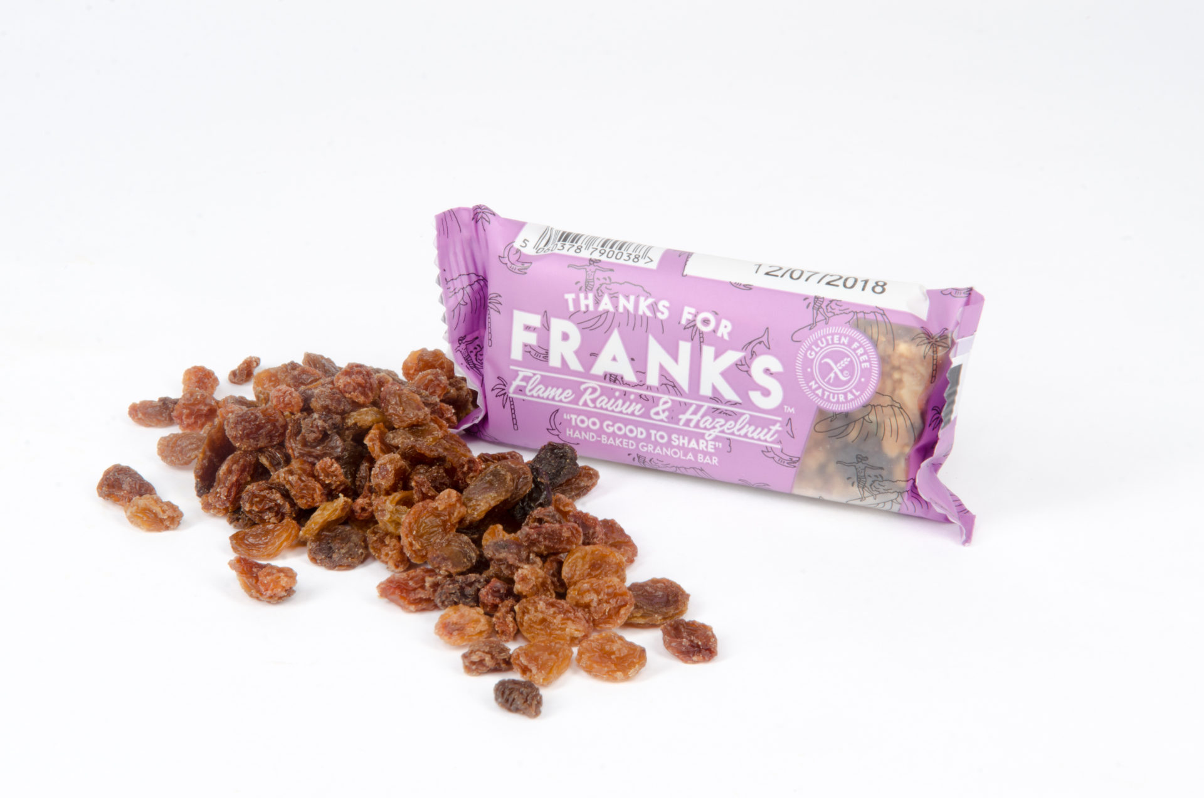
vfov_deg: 16.5
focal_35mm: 82
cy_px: 399
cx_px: 602
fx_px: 2754
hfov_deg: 24.7
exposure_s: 1/125
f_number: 16
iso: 100
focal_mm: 55
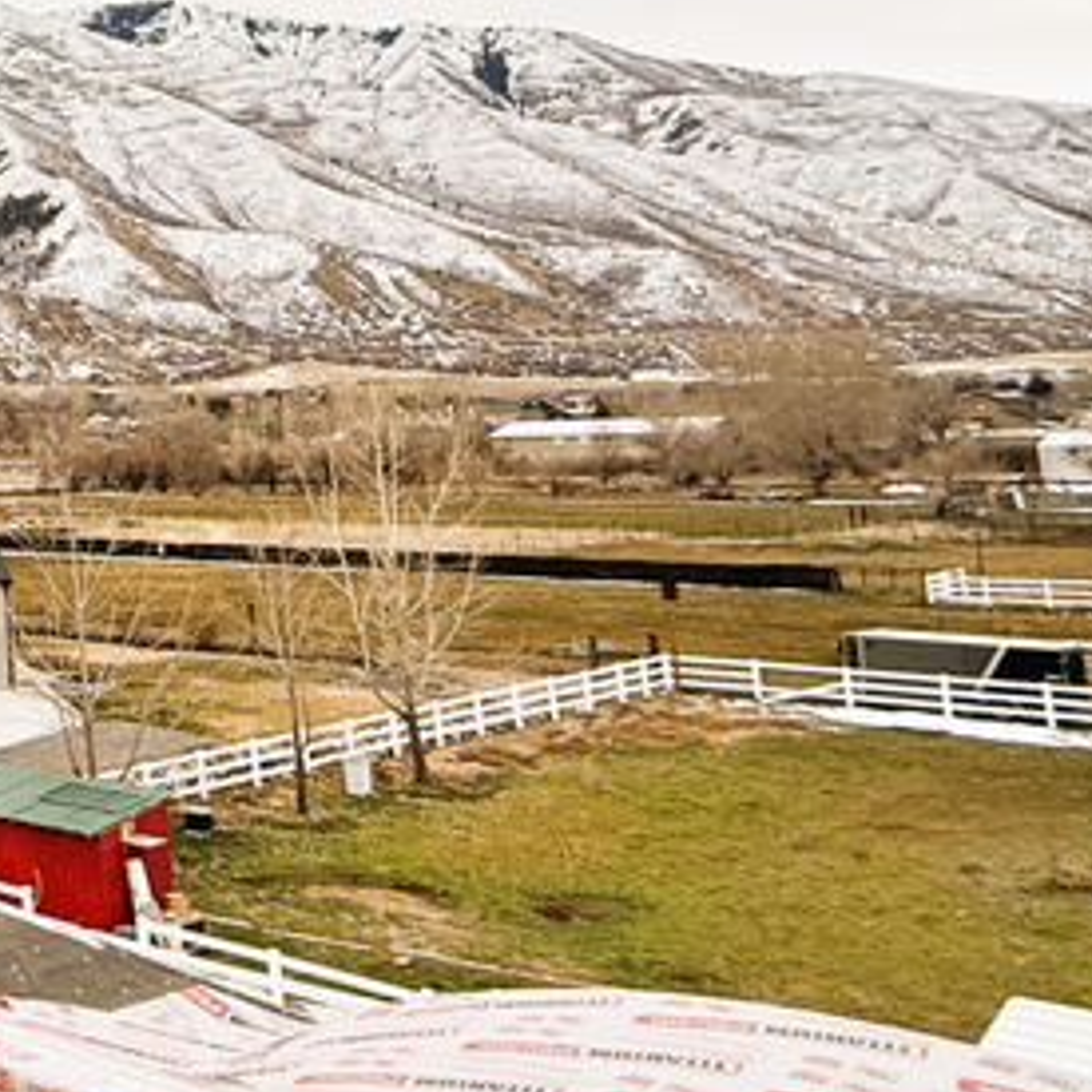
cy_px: 254
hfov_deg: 25.8
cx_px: -596
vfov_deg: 35.8
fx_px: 1642
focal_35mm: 46
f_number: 2.2
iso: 80
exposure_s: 1/99
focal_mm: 2.22
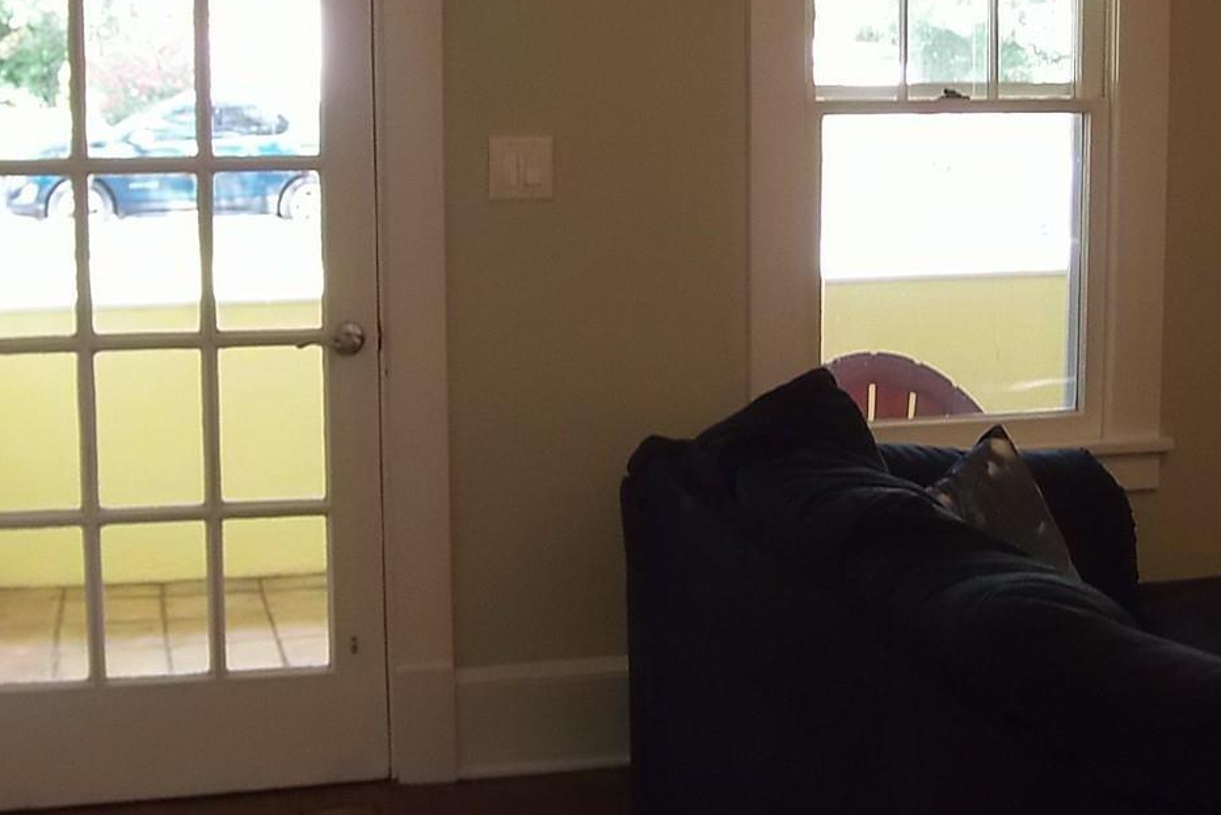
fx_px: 2001
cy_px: 287
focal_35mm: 59
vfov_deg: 22.9
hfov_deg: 33.9
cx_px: 594
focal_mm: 5.9
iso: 160
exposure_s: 1/30
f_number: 3.4
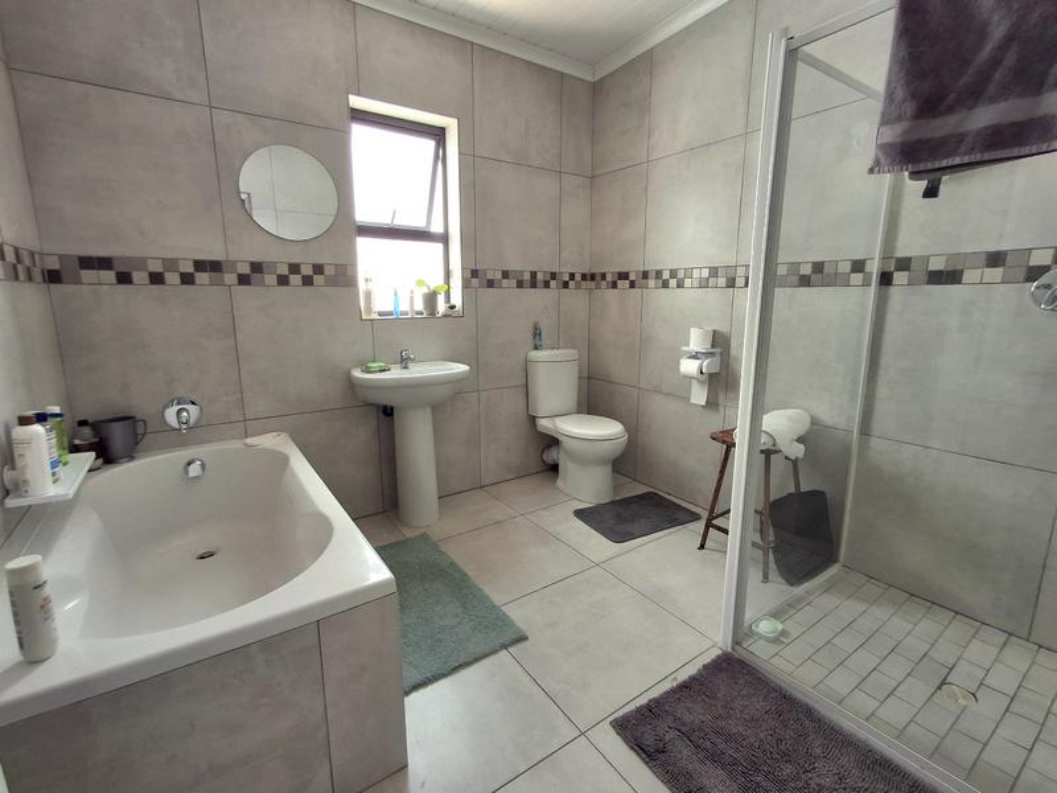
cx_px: 528
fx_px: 489
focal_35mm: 16
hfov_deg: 94.5
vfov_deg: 78.1
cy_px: 396
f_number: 2.2
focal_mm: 1.64
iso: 40
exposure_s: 1/60.2
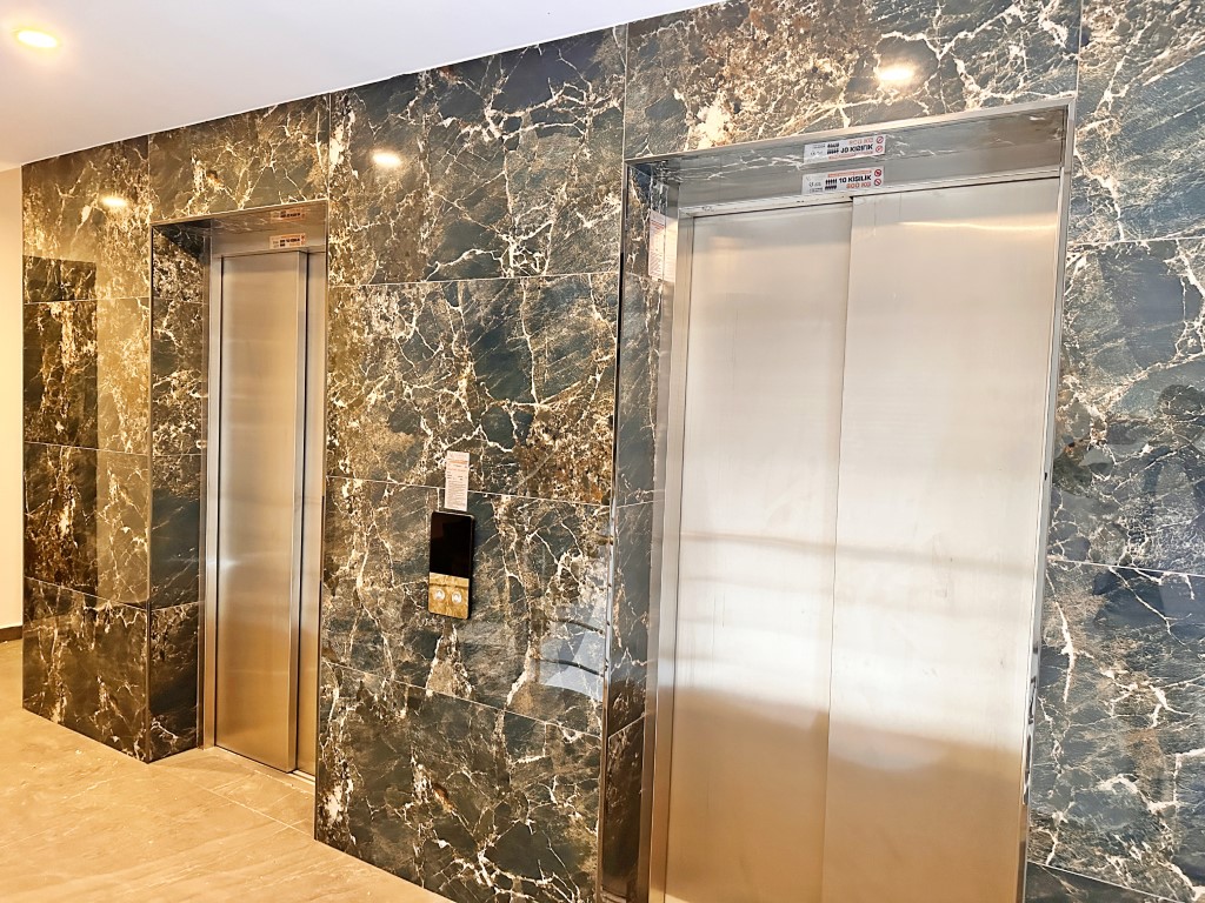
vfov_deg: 56.8
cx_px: 602
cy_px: 452
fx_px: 835
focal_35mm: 24
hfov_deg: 71.6
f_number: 1.78
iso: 1000
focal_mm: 6.86
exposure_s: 1/49
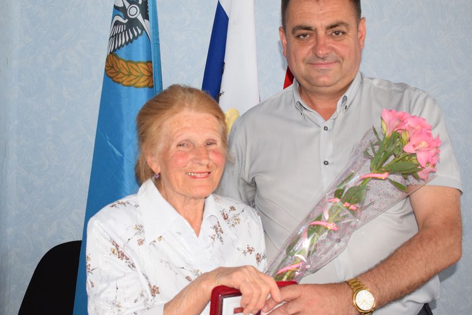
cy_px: 146
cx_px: 207
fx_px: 695
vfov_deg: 25.5
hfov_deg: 37.5
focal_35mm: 53
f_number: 4.5
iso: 800
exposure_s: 1/80
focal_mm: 24
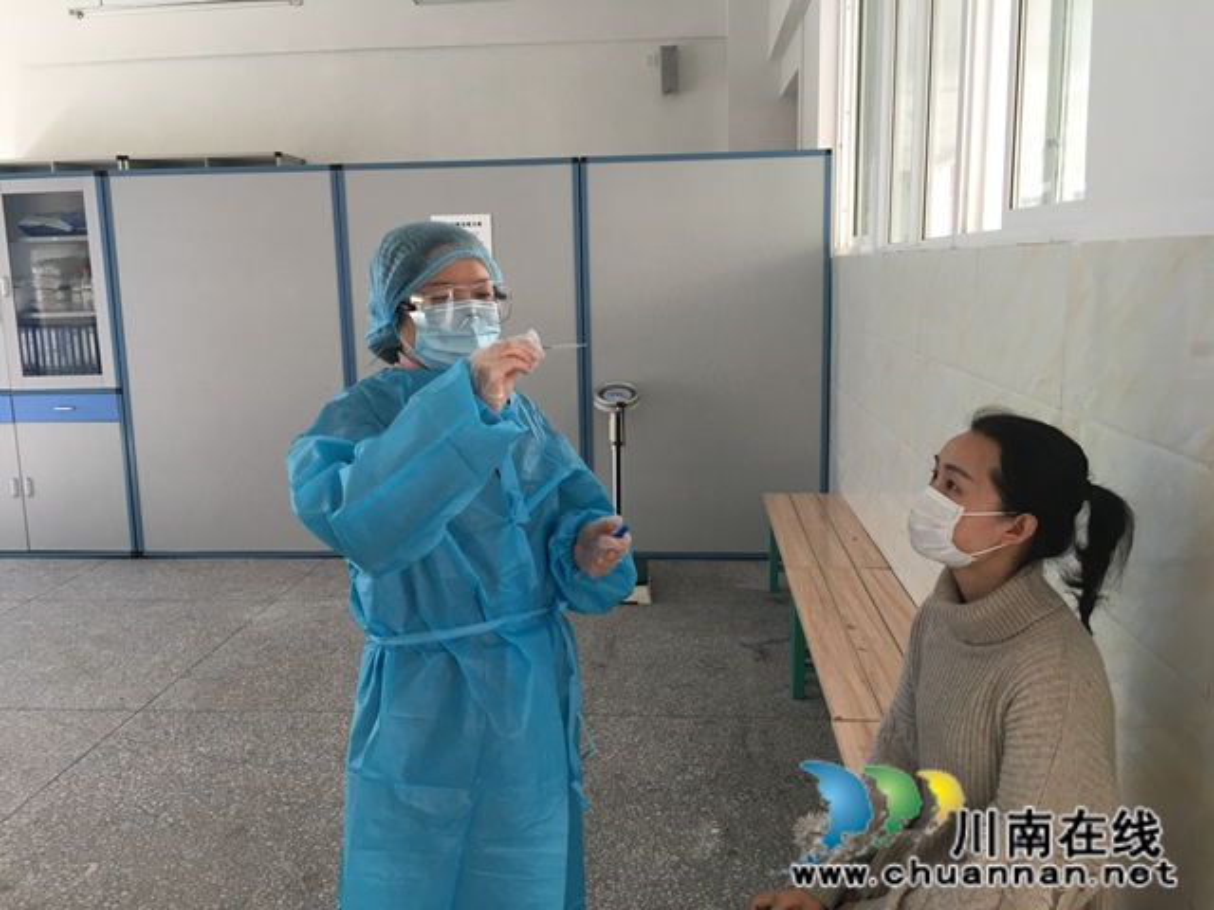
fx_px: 1017
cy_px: 455
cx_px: 607
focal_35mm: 29
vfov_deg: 48.2
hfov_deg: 61.7
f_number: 2.2
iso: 40
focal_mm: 4.15
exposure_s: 1/17
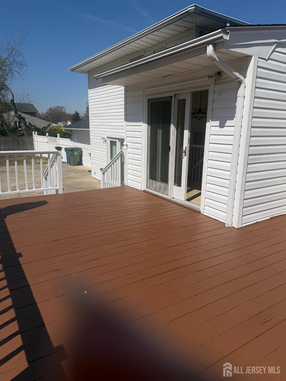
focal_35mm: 24
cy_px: 190
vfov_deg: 71.6
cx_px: 143
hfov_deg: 56.8
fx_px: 264
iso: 80
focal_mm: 6.76
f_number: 1.78
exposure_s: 1/9091
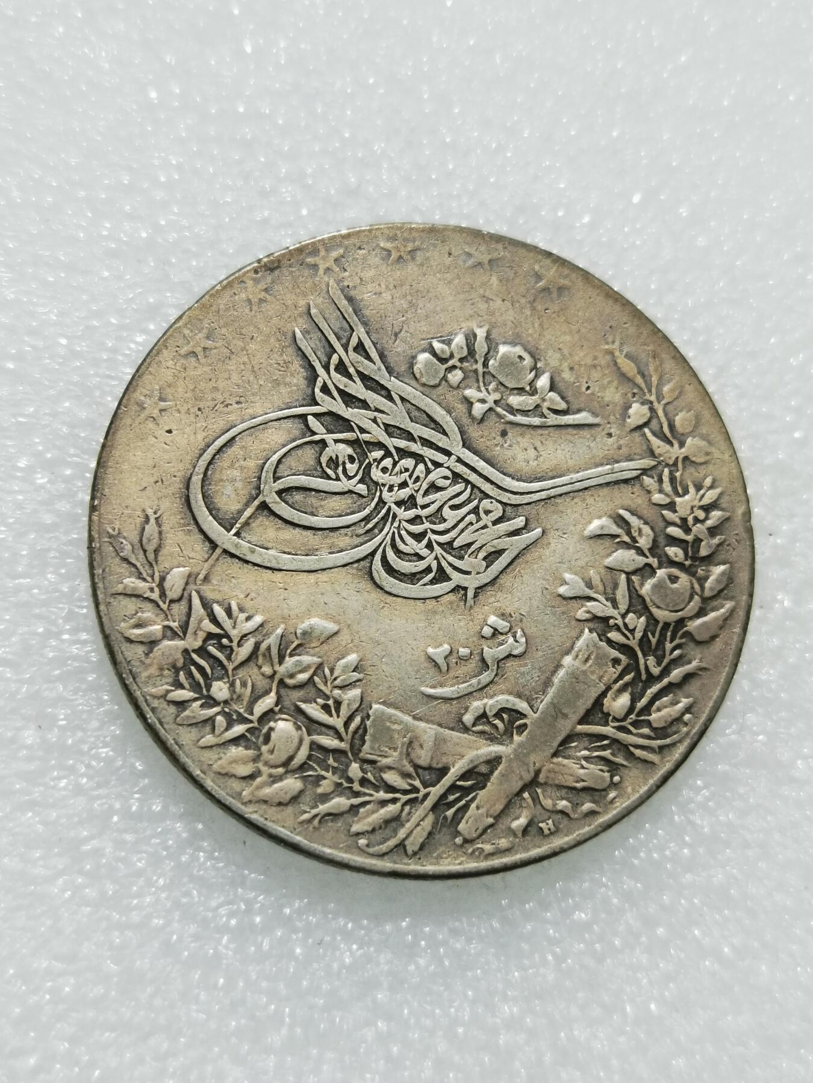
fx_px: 1754
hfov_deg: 26.1
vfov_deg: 34.3
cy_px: 542
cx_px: 406
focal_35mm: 56
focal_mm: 6.67
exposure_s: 1/100
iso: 100
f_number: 1.9
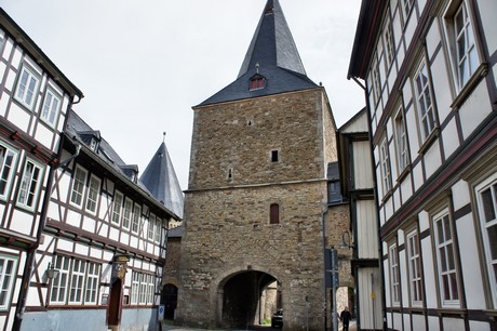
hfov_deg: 67.4
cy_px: 166
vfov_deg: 47.9
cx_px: 248
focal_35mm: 27
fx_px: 372
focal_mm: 18
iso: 200
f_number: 7.1
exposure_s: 1/400
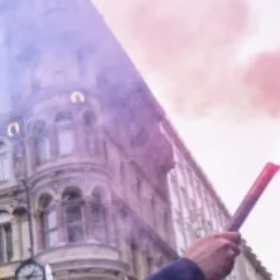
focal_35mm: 59
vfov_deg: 26.8
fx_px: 540
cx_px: -196
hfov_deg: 21.5
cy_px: 306
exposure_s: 1/2000
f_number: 2.8
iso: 500
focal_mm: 17
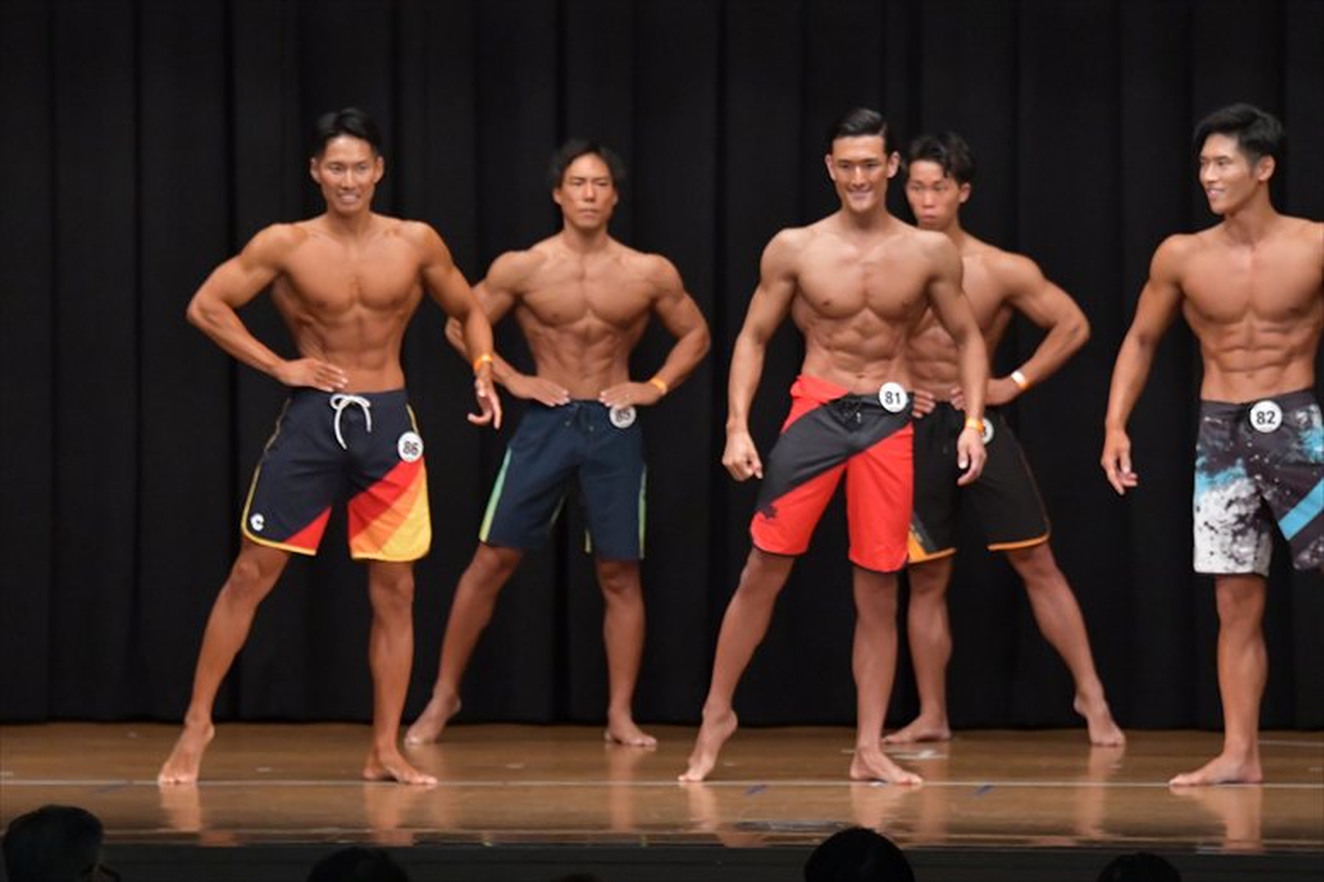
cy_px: 441
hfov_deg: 10.2
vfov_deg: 6.8
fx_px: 7426
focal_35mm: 202
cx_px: 662
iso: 6400
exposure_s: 1/400
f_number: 5.6
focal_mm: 135
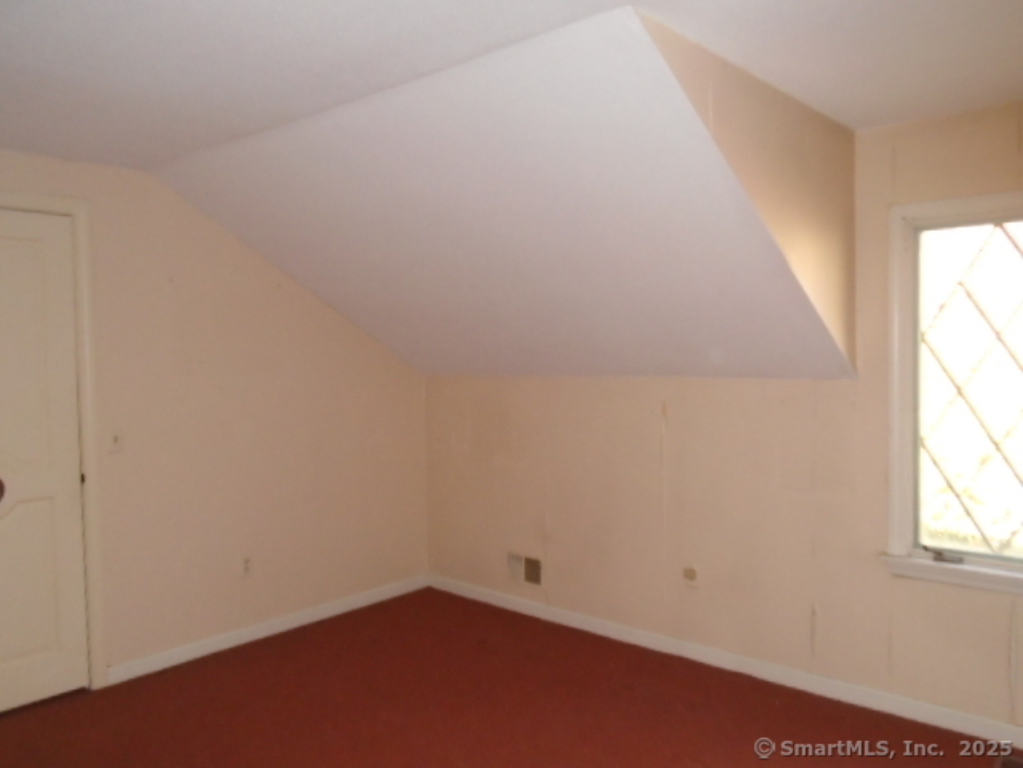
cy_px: 384
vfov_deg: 53.1
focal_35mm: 26
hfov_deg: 67.3
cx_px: 512
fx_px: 768
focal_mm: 4.6
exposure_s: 1/30
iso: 400
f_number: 3.2
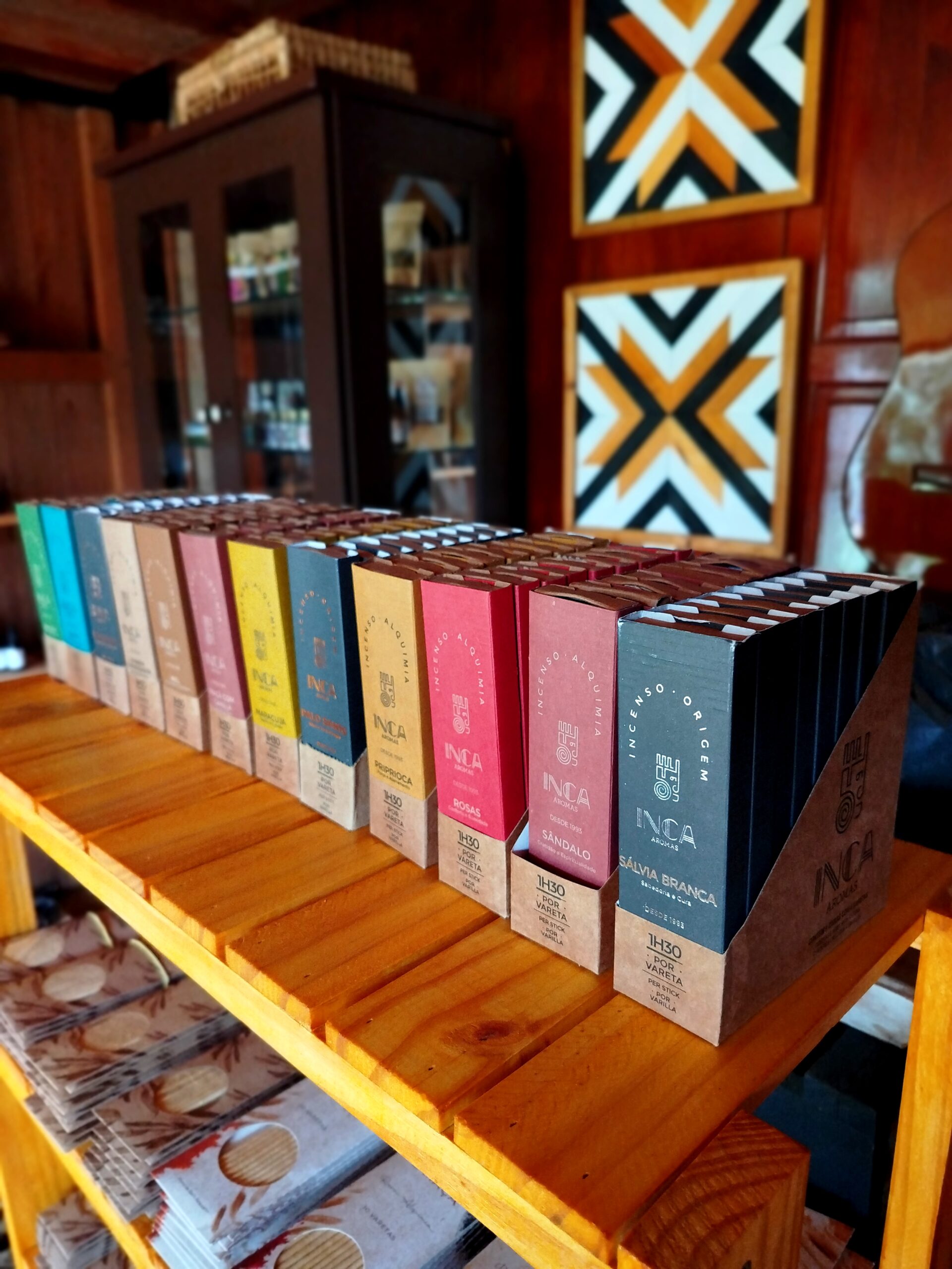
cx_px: 476
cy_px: 634
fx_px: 550
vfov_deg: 98.2
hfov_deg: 81.7
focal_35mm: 15
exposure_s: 1/30
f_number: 1.7
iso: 200
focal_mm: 5.31
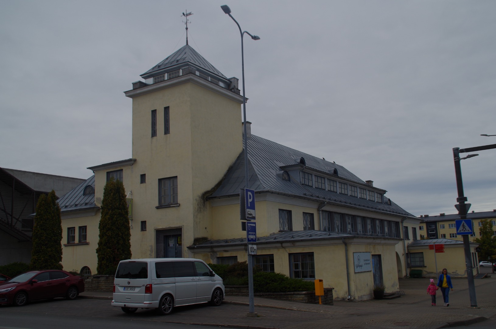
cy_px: 164
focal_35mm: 36
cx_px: 248
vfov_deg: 36.7
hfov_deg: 53.2
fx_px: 495
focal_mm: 24
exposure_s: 1/250
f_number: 5.6
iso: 100
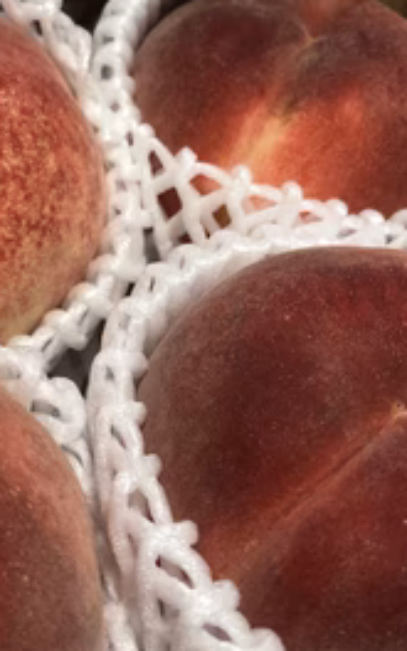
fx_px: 799
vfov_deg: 44.2
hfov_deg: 28.1
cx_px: 96
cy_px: 274
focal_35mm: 45
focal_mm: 3.99
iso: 40
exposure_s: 1/17
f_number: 1.8
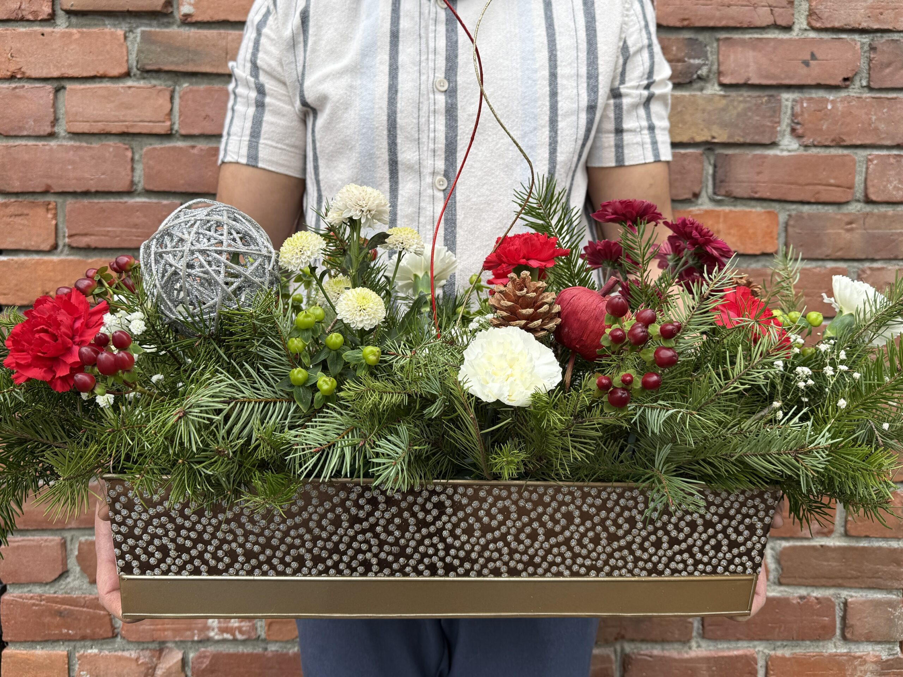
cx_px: 452
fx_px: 626
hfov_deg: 71.6
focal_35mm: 24
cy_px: 338
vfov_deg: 56.8
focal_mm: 6.76
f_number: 1.78
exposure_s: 1/185
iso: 64
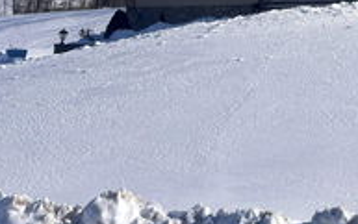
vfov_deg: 16.9
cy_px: -65
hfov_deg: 27.3
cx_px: 317
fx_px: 713
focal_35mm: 73
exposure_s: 1/9434
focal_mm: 5.7
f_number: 1.5
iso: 50
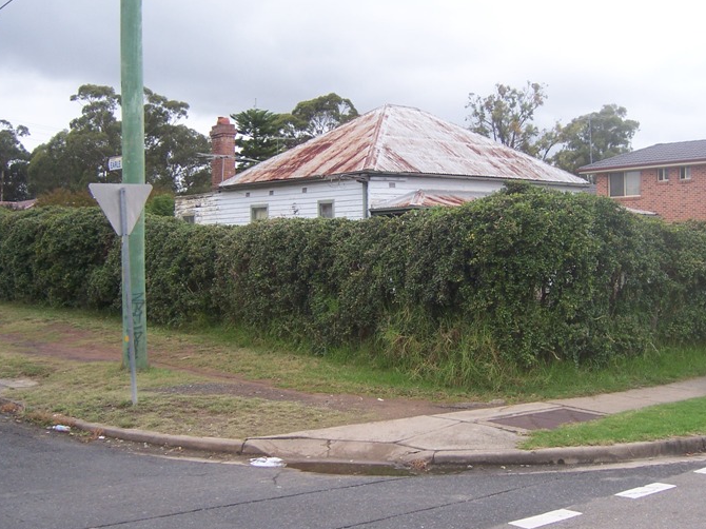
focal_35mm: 43
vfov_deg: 33.5
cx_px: 390
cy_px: 229
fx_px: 877
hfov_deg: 43.8
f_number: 2.8
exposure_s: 1/100
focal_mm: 6.2
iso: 80
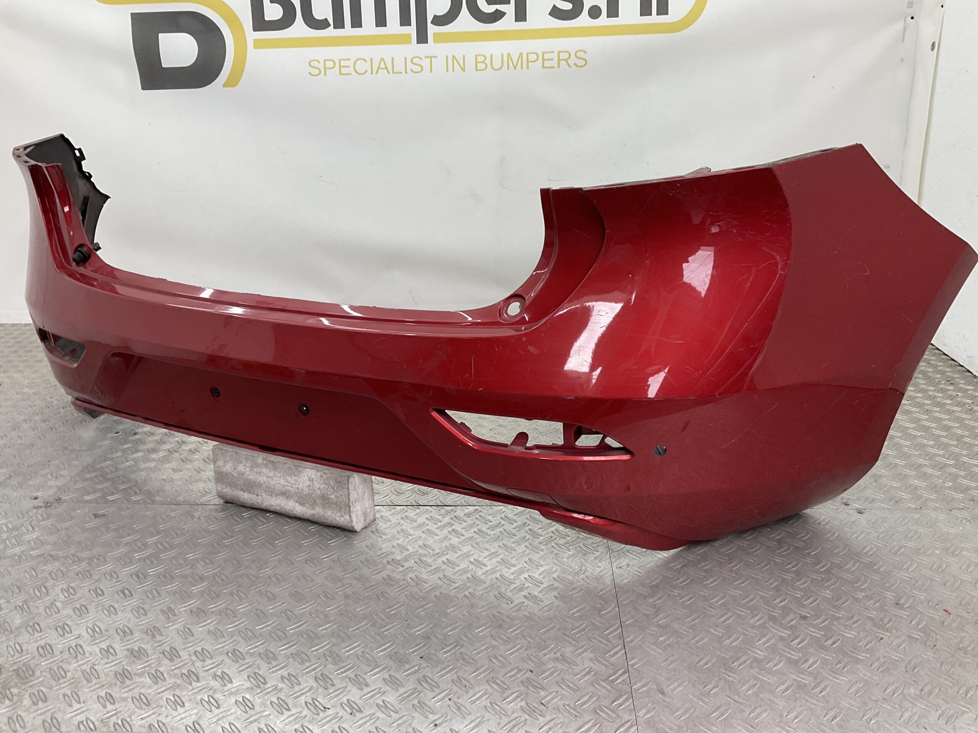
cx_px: 489
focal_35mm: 29
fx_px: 819
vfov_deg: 48.2
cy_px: 366
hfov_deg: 61.7
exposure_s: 1/100
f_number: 1.8
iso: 20
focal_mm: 3
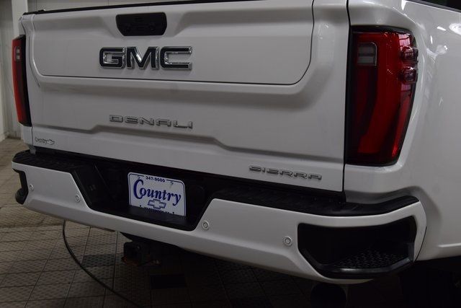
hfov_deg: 42.3
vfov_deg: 29.0
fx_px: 596
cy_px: 154
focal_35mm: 46
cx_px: 230
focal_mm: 31
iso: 400
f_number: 7.1
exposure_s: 1/25
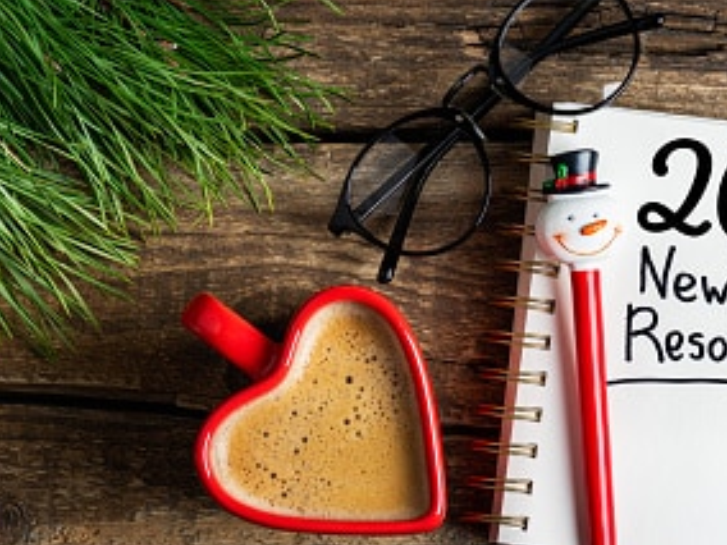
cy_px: 347
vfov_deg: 8.2
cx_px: 470
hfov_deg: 10.9
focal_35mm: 181
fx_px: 3801
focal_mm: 105
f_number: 11
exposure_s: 1/125
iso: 64
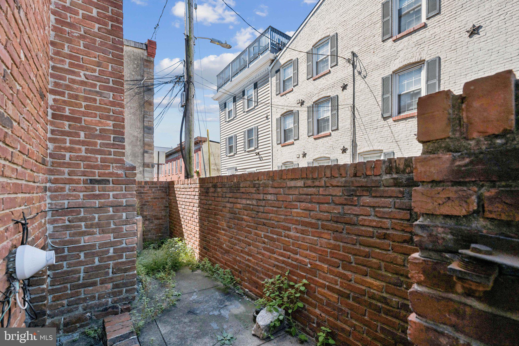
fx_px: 223
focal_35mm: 16
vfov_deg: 75.5
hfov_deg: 98.5
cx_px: 260
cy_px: 173
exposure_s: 1/500
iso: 400
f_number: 7.1
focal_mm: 15.5
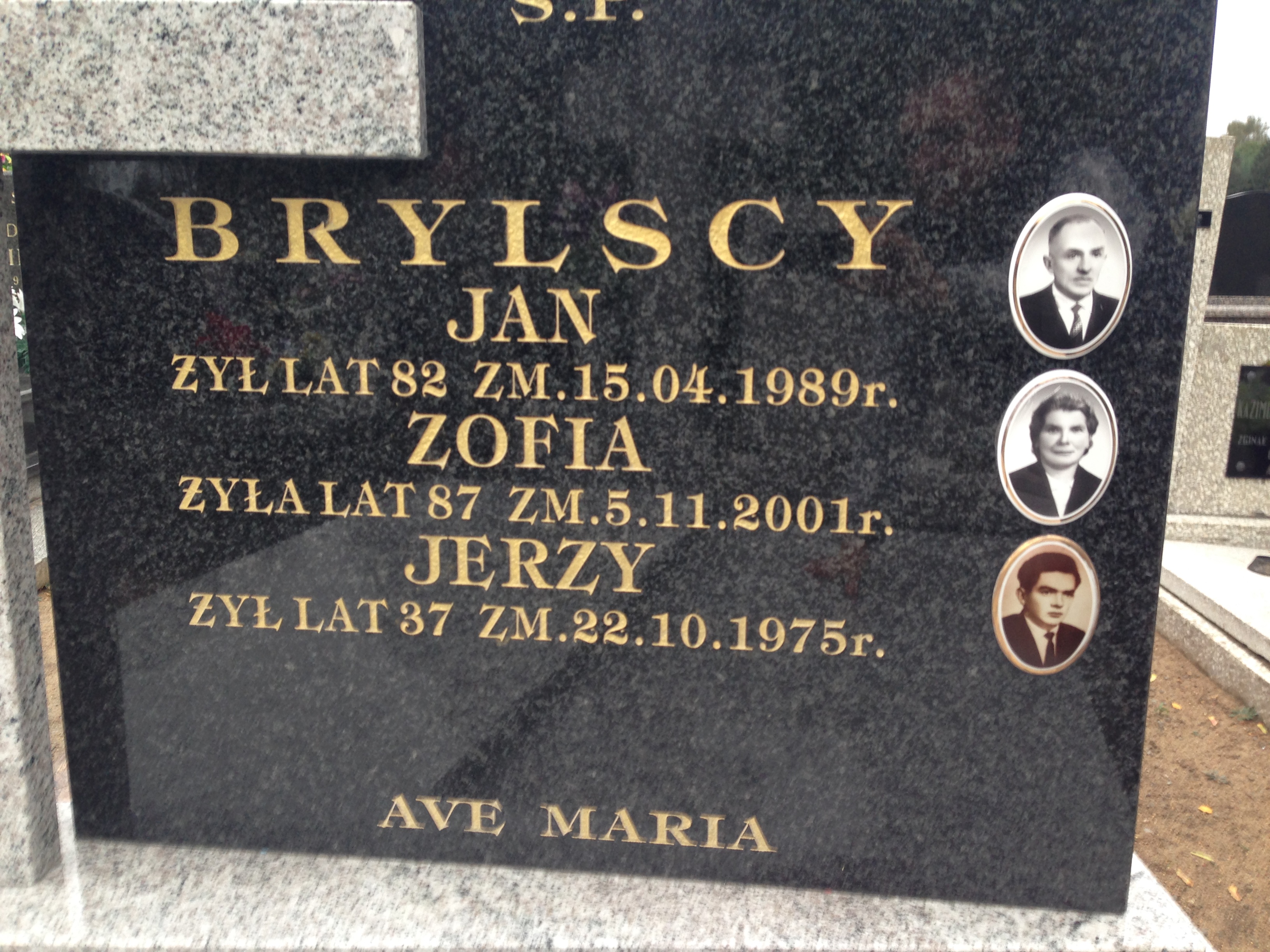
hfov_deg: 55.4
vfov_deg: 42.9
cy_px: 476
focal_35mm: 33
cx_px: 635
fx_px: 1211
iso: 50
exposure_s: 1/20
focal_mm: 4.12
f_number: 2.4
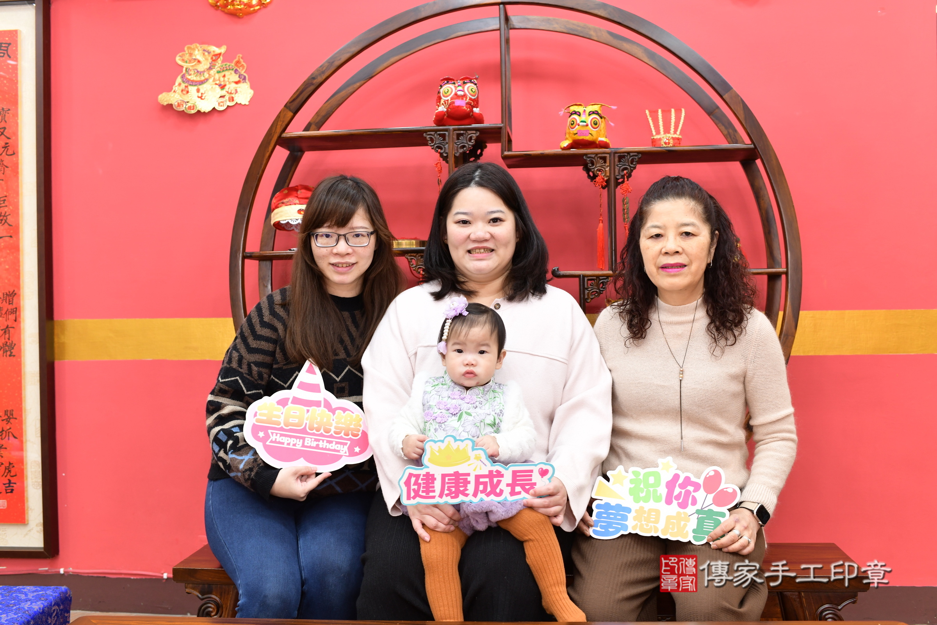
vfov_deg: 37.9
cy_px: 312
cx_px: 468
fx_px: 911
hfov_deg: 54.4
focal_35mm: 35
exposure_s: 1/200
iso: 800
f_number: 4.5
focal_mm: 35
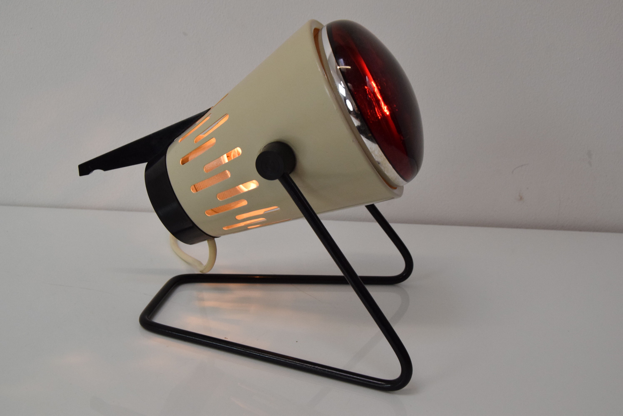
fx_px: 727
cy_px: 208
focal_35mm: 42
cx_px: 312
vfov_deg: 31.9
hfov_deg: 46.4
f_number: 9
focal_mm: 28
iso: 1600
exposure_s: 1/320
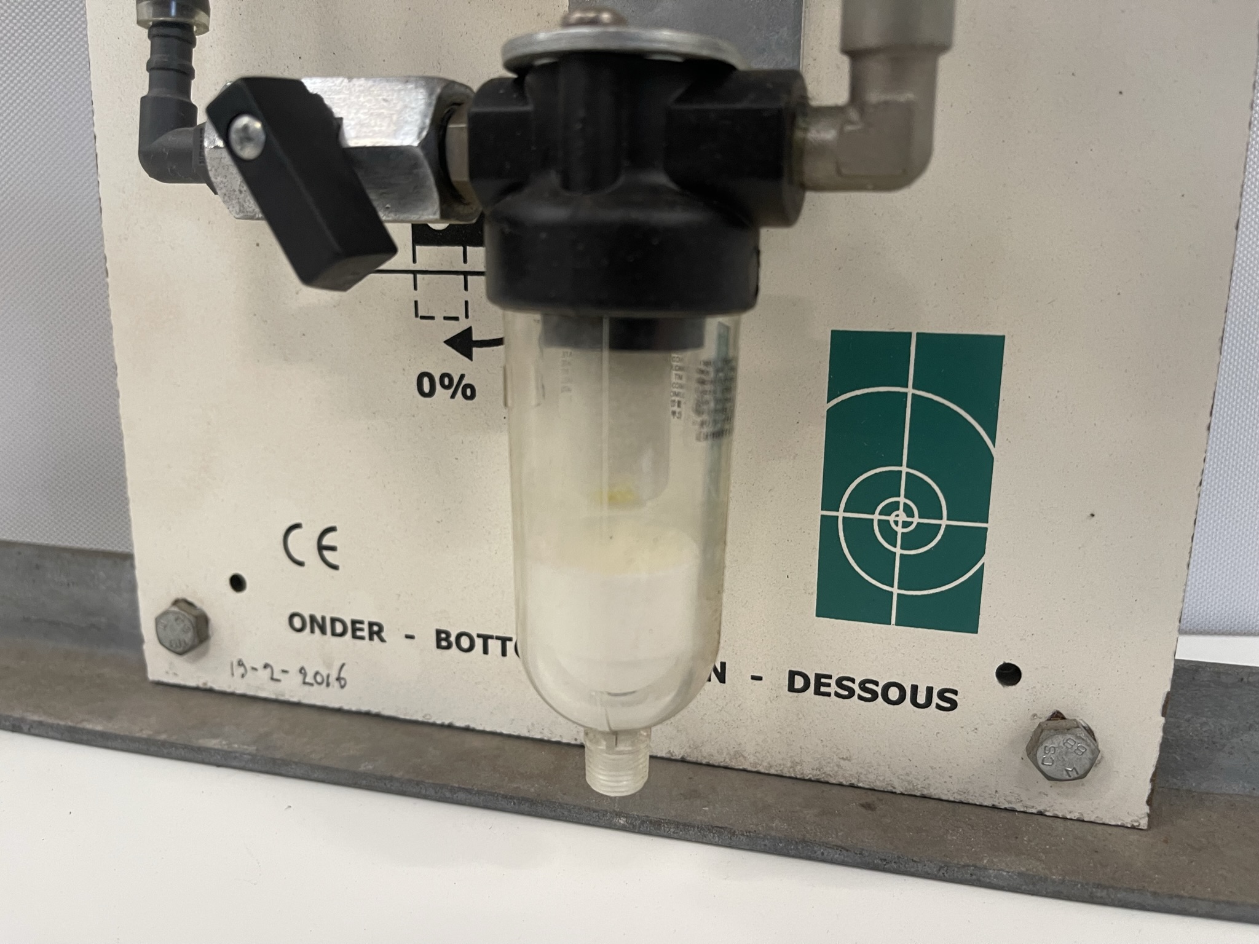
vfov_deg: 53.1
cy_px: 472
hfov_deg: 67.3
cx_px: 630
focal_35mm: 26
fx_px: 946
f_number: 1.6
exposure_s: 1/60
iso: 160
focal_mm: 5.1
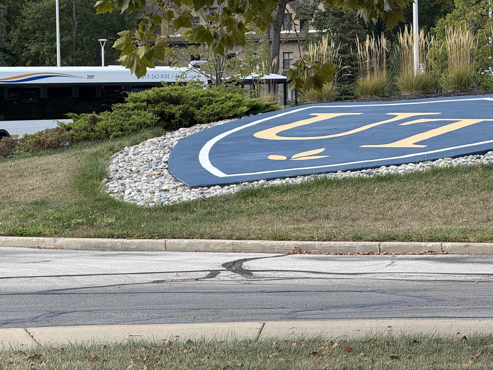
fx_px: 2407
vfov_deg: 8.8
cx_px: 203
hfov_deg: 11.7
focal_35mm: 169
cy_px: 123
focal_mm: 15.66
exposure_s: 1/802
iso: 64
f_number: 2.8
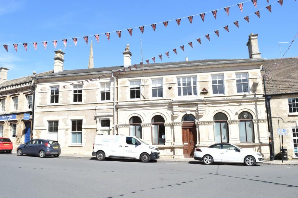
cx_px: 147
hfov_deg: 65.5
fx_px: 232
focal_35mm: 28
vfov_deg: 46.4
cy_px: 102
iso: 400
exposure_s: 1/400
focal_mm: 18
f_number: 10
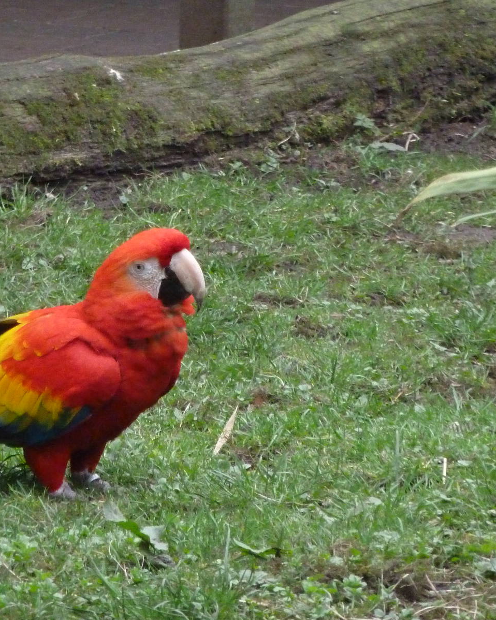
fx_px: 9191
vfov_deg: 3.9
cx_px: 131
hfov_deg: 3.1
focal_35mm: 501
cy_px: 310
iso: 800
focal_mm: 49.2
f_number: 4.9
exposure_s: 1/160
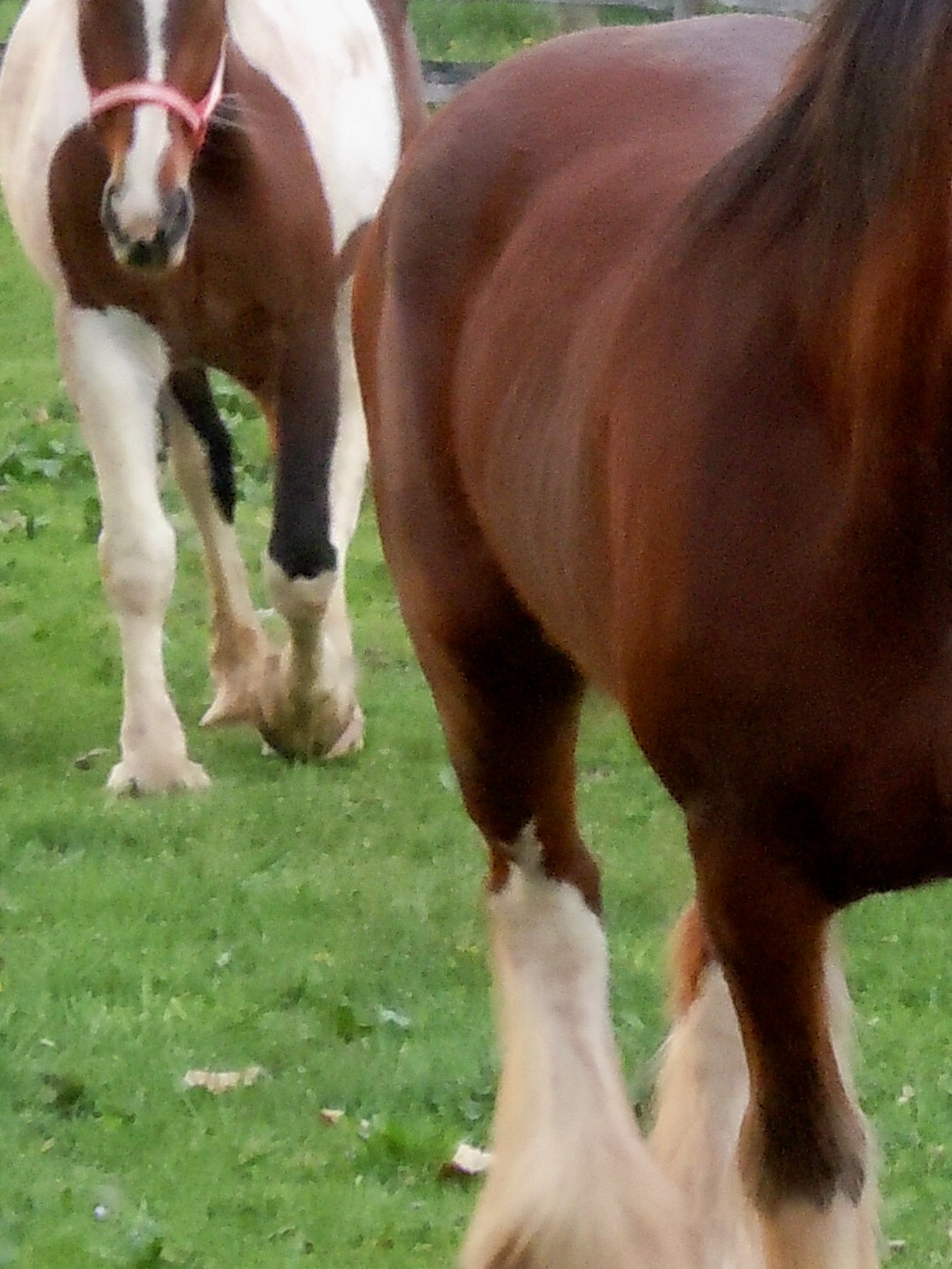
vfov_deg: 4.0
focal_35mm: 501
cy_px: 228
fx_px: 18363
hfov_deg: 3.0
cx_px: 860
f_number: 5.5
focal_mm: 29.8
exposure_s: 1/80
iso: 800
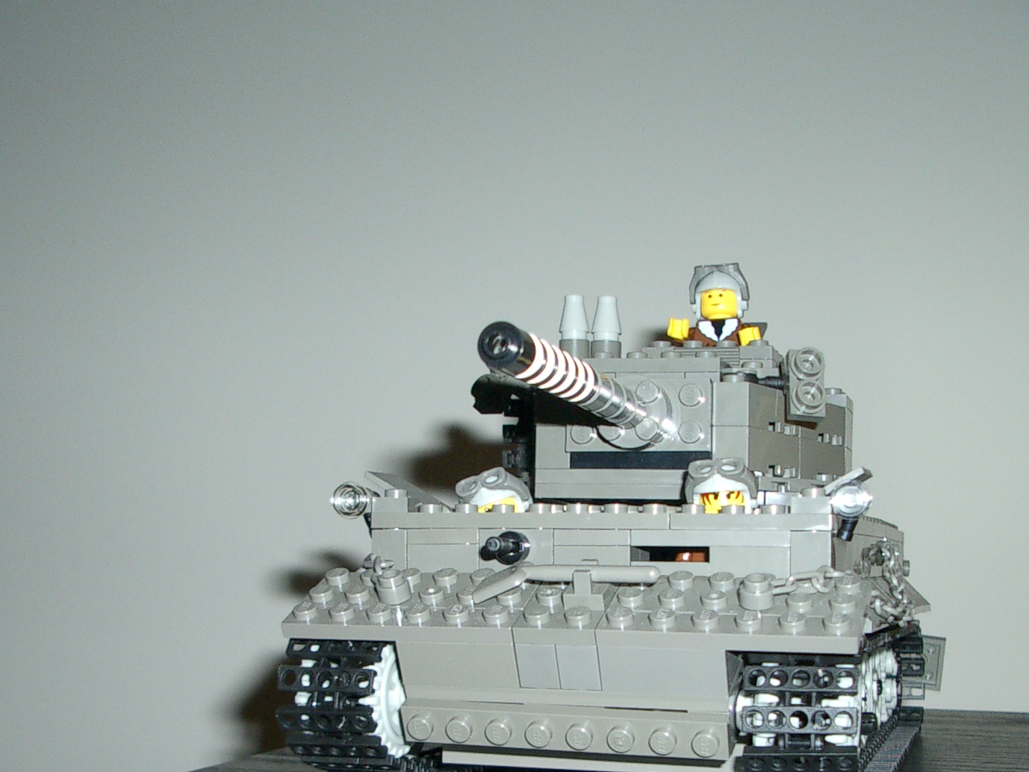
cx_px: 546
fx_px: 1546
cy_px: 554
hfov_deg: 36.8
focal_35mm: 52
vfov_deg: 27.7
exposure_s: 1/40
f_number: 2.6
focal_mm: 5.8
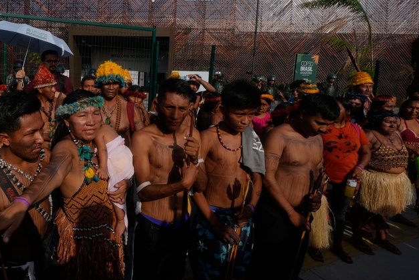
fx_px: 303
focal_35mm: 26
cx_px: 113
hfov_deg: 65.8
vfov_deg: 49.2
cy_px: 110
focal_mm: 16
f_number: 22
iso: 200
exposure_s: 1/160
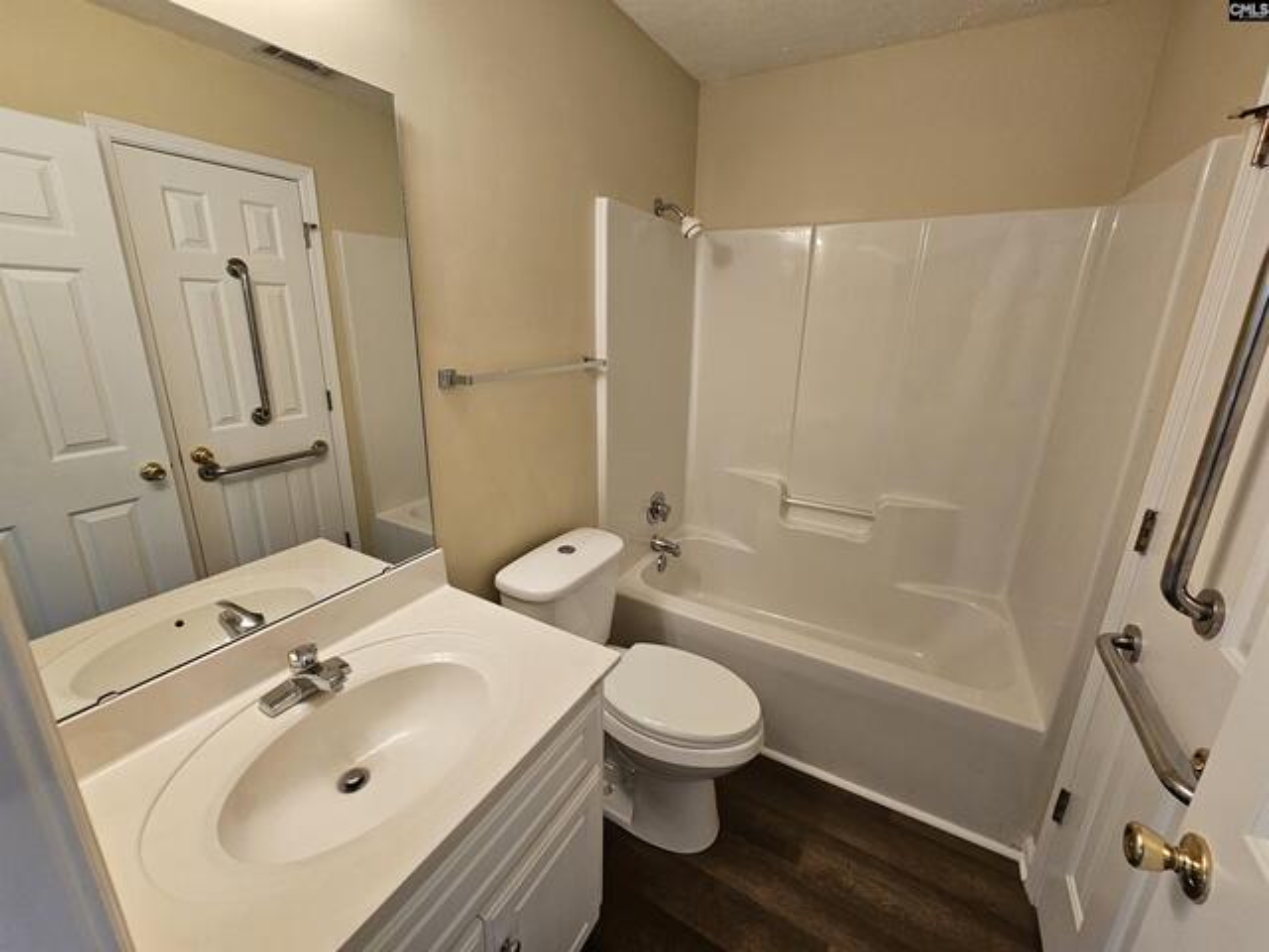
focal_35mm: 13
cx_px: 634
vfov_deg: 89.9
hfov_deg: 106.2
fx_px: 477
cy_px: 476
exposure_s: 1/60
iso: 200
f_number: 2.2
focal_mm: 2.2
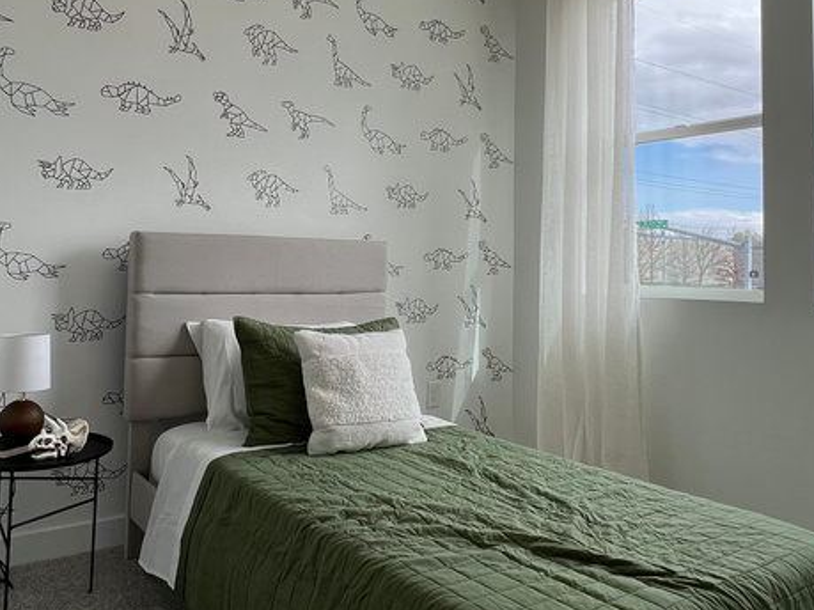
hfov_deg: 61.6
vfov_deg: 47.8
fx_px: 682
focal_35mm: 29
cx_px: 383
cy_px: 232
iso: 32
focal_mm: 1.57
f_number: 1.8
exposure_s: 1/300
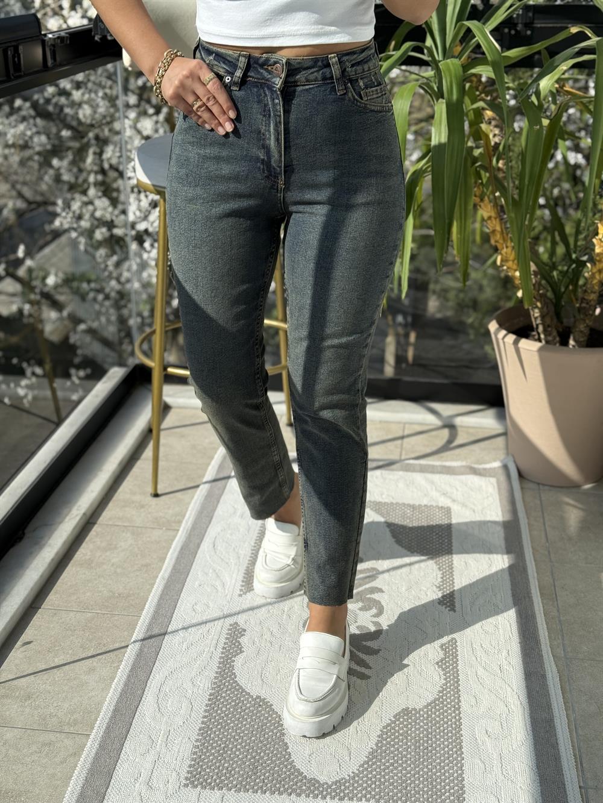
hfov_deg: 30.3
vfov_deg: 39.7
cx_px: 302
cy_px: 402
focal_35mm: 48
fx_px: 1115
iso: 80
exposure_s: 1/1795
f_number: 1.78
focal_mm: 6.76
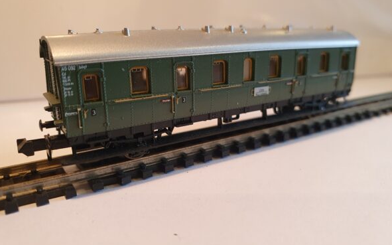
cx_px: 196
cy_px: 116
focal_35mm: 28
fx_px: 299
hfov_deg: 66.5
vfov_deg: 44.5
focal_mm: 4.32
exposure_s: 1/100
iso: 160
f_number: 2.4
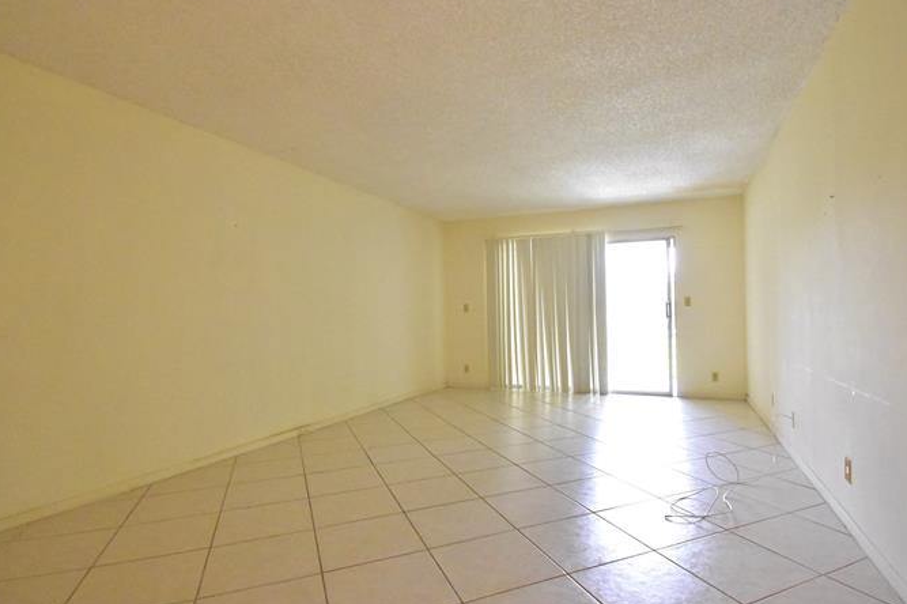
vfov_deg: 67.3
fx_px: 453
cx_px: 487
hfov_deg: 89.9
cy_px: 319
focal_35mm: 18
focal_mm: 10
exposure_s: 1/200
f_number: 5.6
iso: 10000
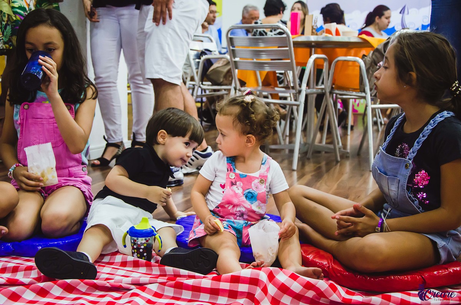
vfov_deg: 26.4
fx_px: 652
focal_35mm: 51
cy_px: 152
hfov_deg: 39.0
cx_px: 230
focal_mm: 34
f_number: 4.2
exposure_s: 1/100
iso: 1000
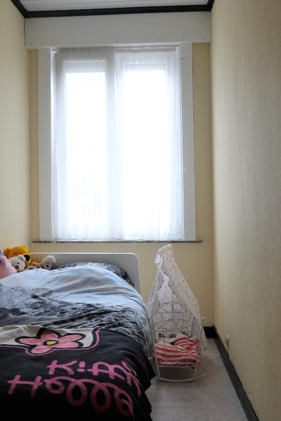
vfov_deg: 46.3
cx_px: 125
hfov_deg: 31.9
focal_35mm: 42
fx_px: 492
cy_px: 182
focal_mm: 12.51
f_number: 4
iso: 500
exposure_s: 1/40
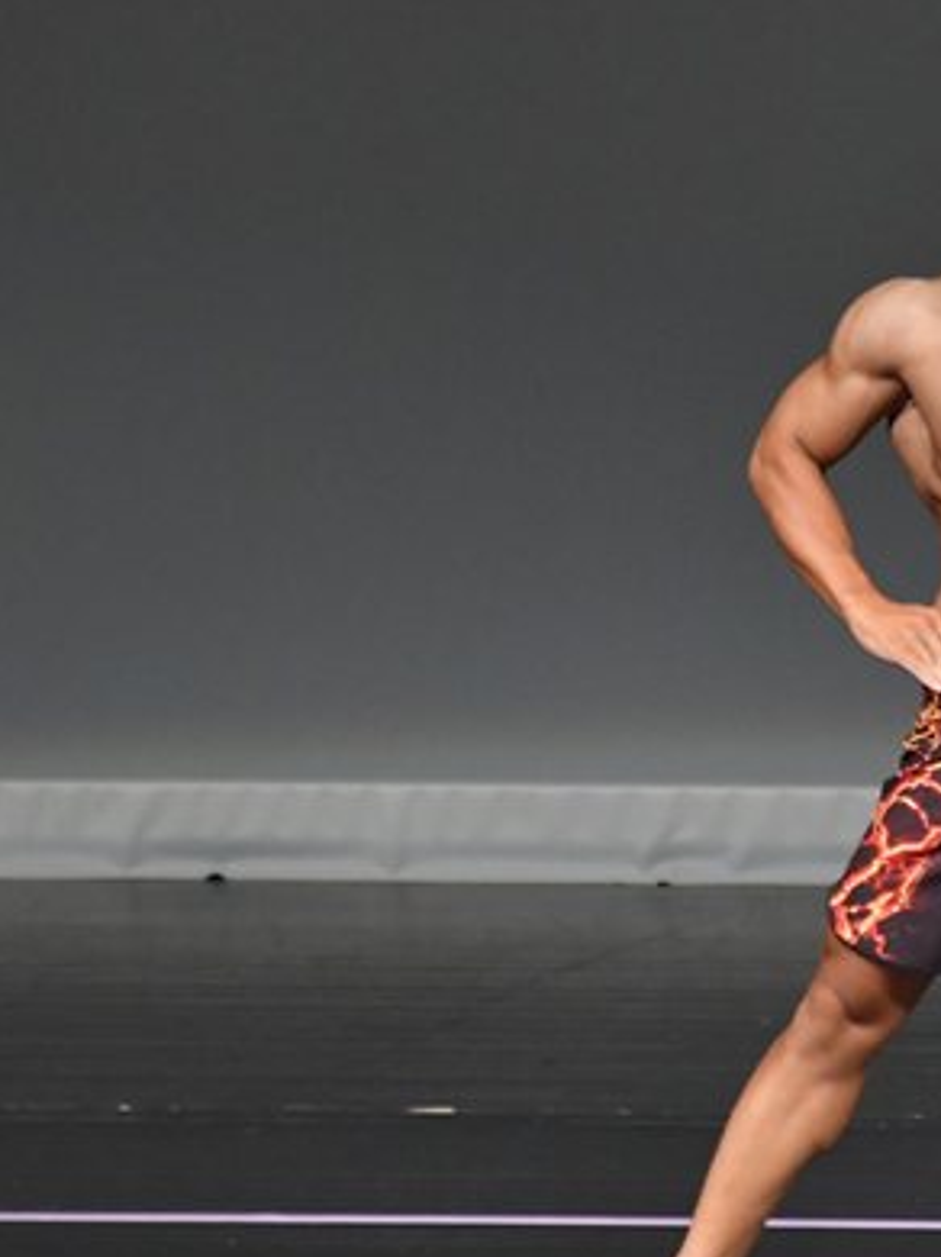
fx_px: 26016
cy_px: 661
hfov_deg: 2.1
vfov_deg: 2.8
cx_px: 926
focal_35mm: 717
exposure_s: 1/400
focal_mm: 250
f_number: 5.6
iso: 4000
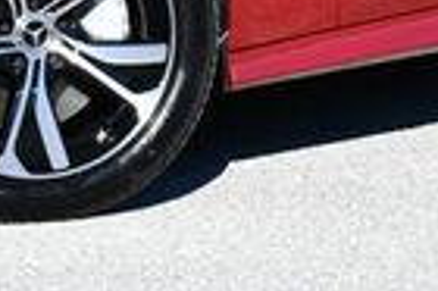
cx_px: 141
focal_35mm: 275
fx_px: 3342
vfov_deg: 4.9
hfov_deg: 7.5
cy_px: -357
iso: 110
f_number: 8
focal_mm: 30
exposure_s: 1/250
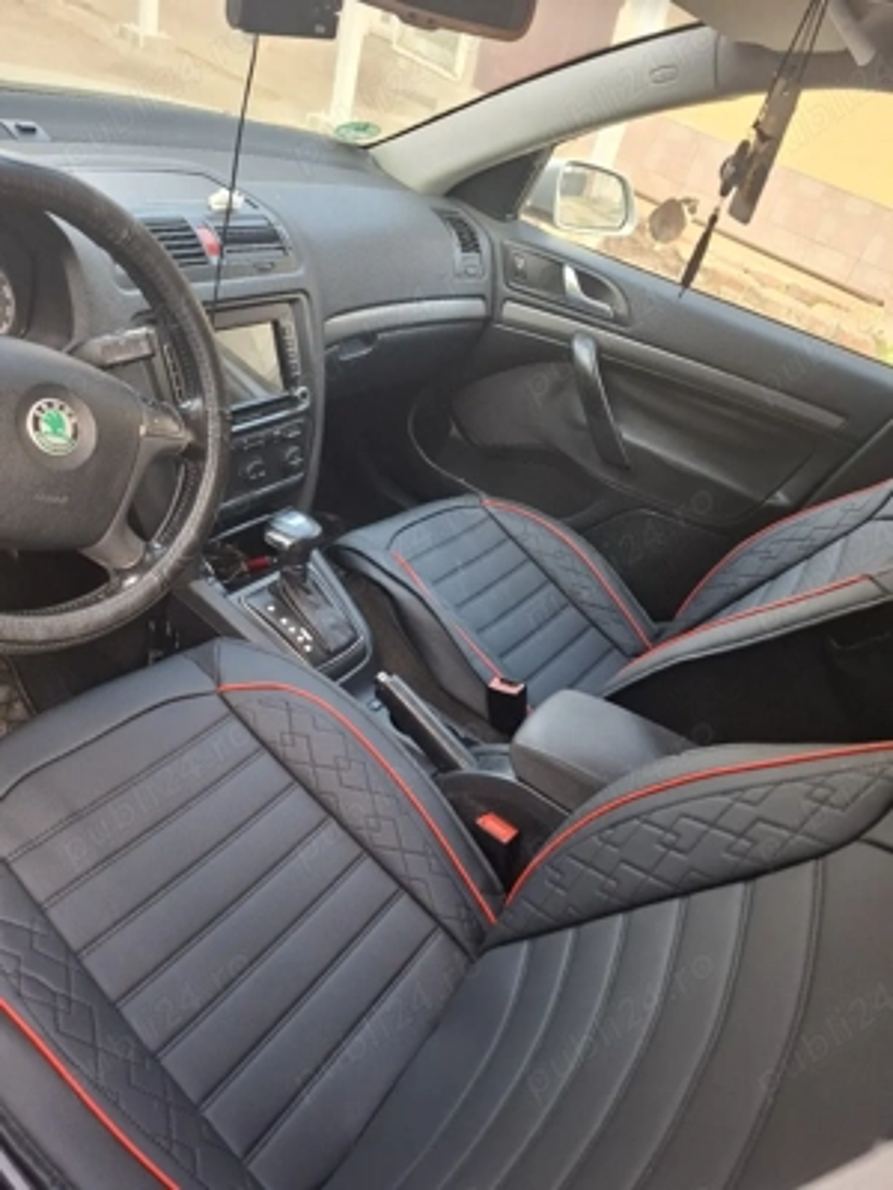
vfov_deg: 73.9
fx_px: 791
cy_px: 595
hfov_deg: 58.9
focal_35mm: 23
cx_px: 446
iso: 200
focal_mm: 5.54
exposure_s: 1/100
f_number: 1.8
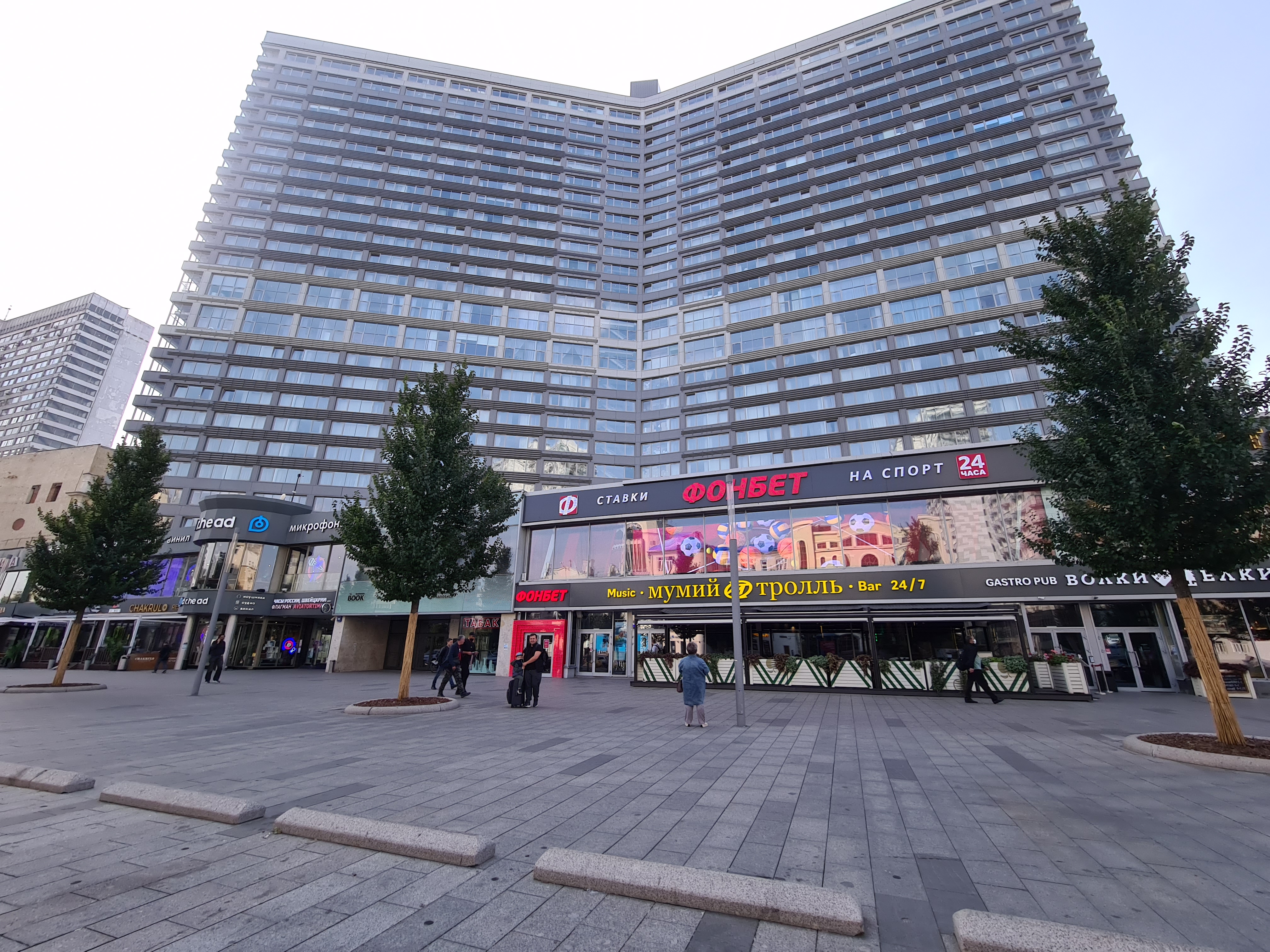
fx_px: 477
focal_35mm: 13
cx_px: 635
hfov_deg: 106.2
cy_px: 476
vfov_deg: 89.9
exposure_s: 1/612
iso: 50
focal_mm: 2.2
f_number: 2.2
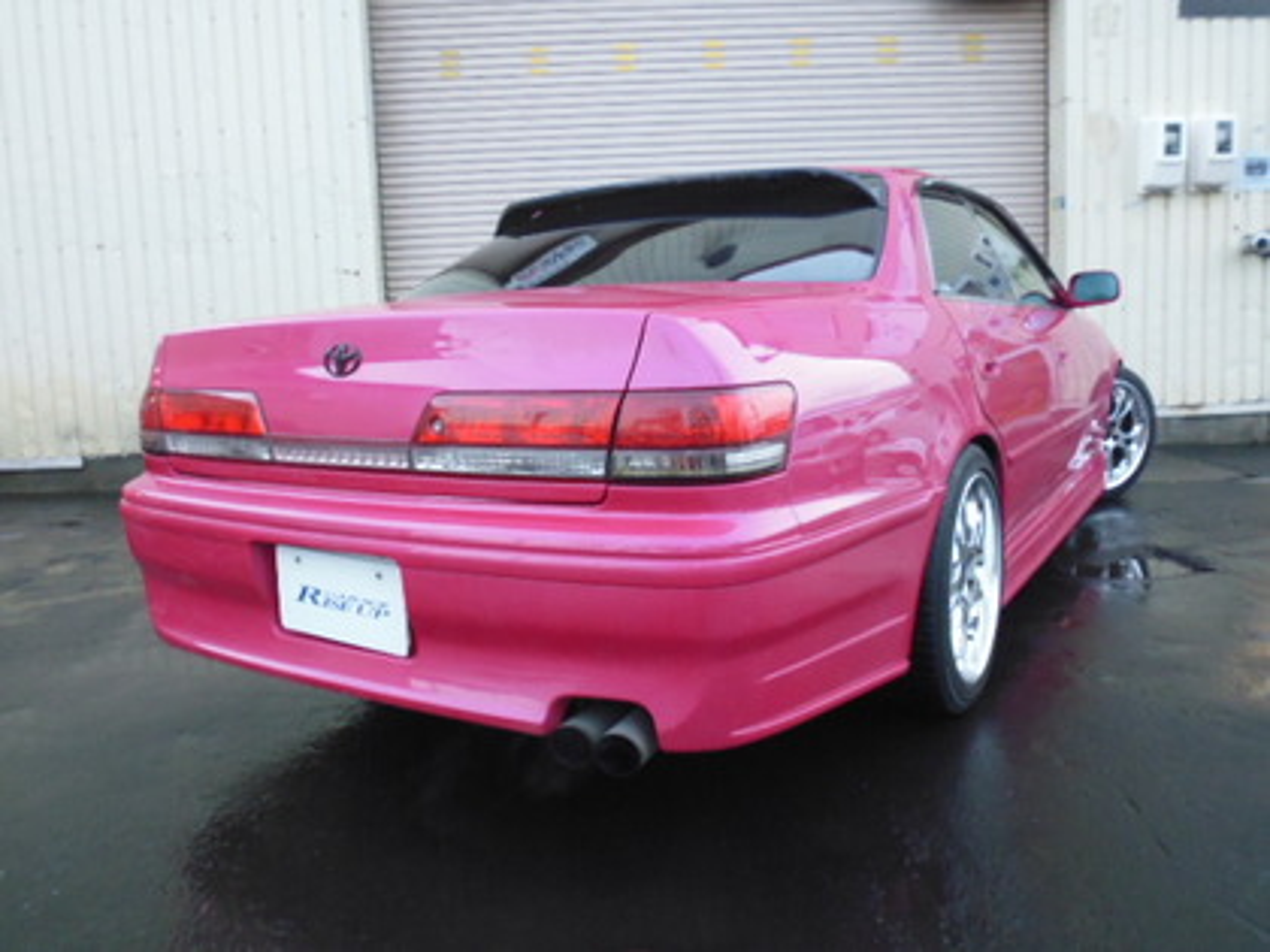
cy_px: 476
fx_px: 1101
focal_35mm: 30
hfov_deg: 60.0
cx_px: 635
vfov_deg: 46.8
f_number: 3.1
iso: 400
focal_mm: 5.2
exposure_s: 1/13
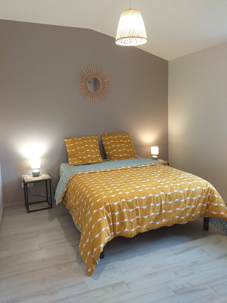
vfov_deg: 61.5
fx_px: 253
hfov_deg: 48.2
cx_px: 118
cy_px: 134
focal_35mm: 29
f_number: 1.9
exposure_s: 1/33
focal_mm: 3.6
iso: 200
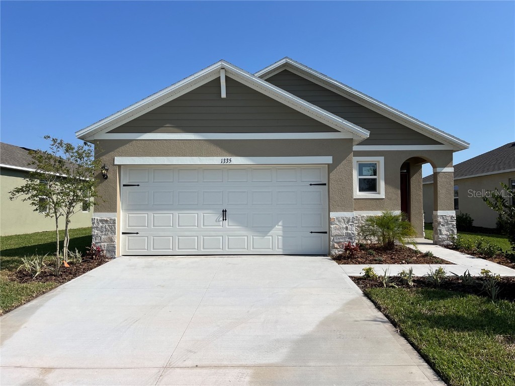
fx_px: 387
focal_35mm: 26
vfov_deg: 53.1
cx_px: 258
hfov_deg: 67.3
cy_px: 193
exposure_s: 1/6897
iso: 50
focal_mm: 5.1
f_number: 1.6
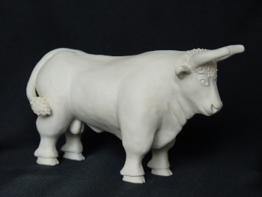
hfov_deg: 13.2
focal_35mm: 150
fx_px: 1136
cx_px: 131
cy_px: 98
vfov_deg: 9.9
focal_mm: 26.7
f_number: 3.7
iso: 200
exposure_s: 1/50
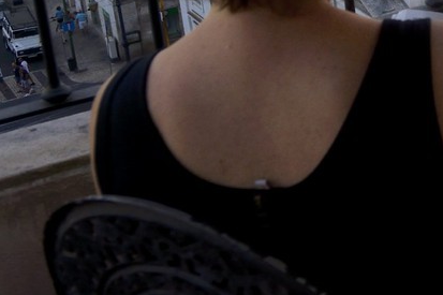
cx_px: 839
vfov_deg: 13.9
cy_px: -129
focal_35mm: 93
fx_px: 1144
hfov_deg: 17.2
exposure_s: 1/200
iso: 400
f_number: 8
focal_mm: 24
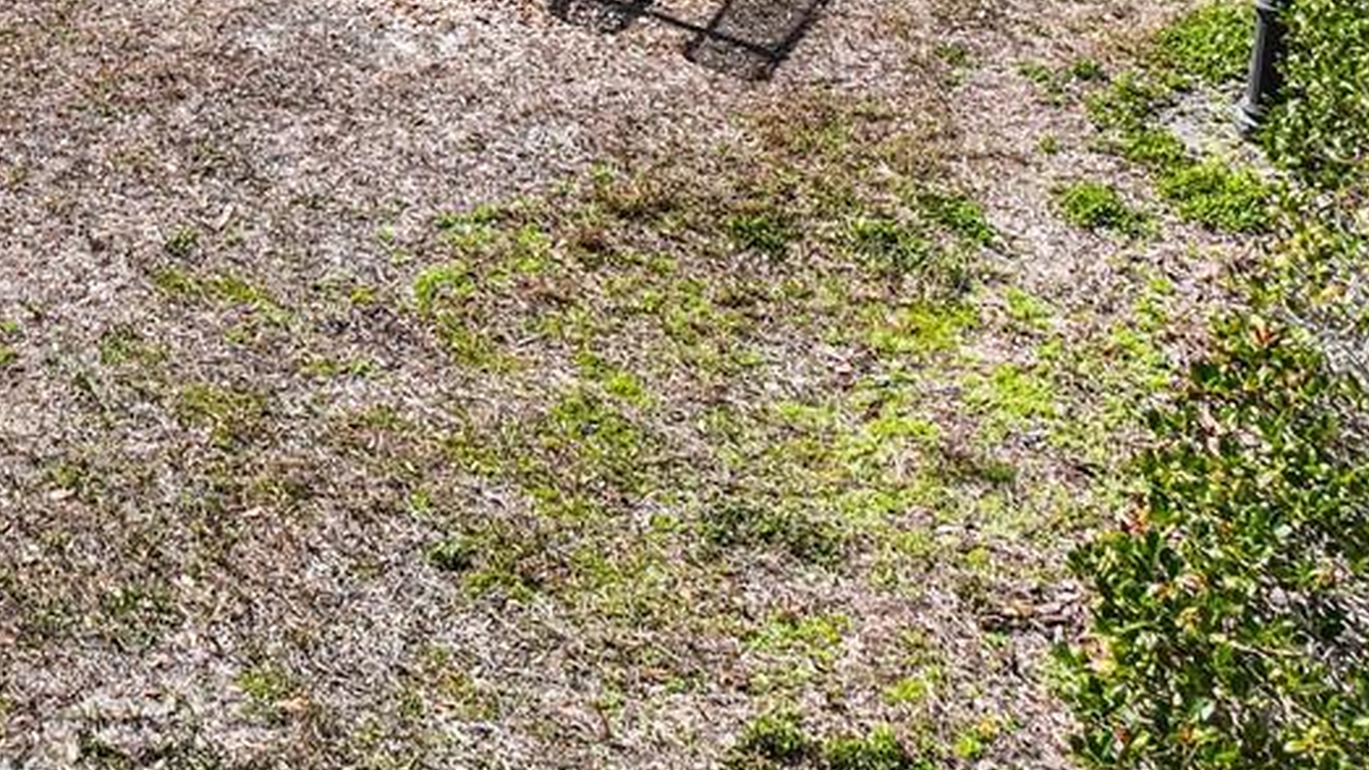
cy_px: -665
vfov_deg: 13.4
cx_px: -110
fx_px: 2904
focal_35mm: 80
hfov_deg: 24.8
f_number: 2.8
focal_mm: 12.29
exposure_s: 1/160
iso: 200
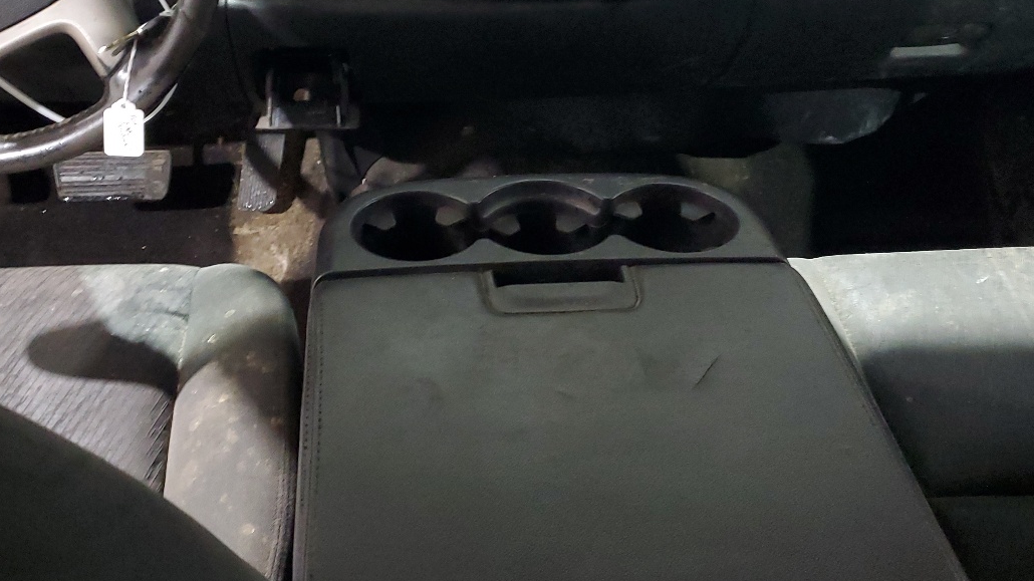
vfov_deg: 26.8
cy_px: 162
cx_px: 457
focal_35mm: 44
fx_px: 1206
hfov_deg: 46.3
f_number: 1.5
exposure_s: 1/17
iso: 297
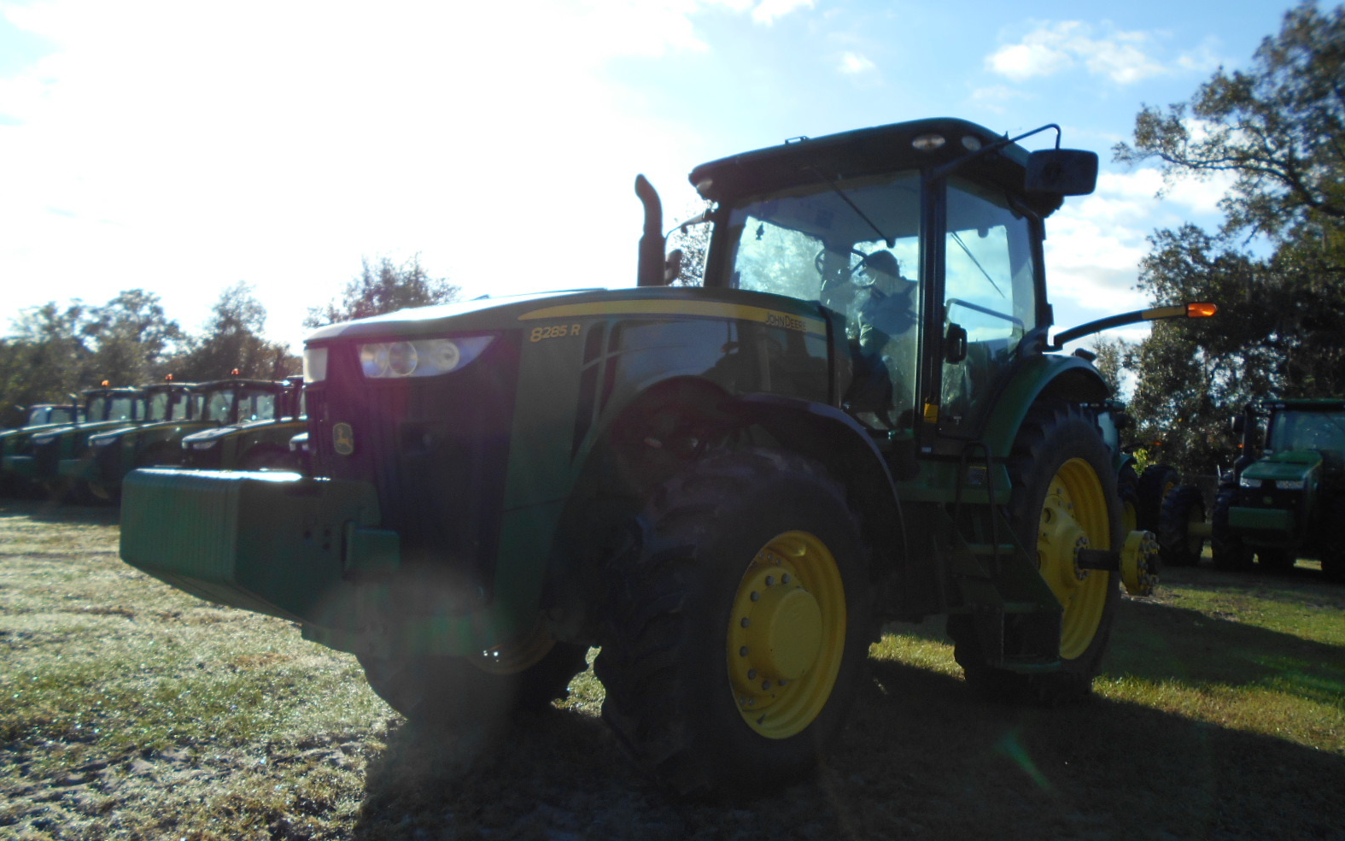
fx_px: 1026
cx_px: 669
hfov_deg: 66.5
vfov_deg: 44.5
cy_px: 431
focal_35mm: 28
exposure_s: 1/1000
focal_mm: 4.6
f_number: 3.2
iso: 80
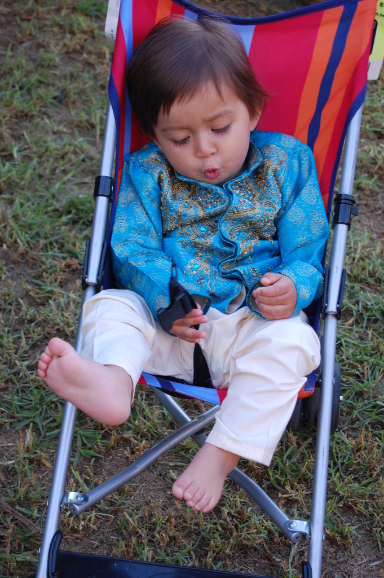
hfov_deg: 16.5
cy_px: 289
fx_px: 1322
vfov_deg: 24.6
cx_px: 192
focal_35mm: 82
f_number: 5.6
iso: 400
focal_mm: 55
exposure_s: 1/40
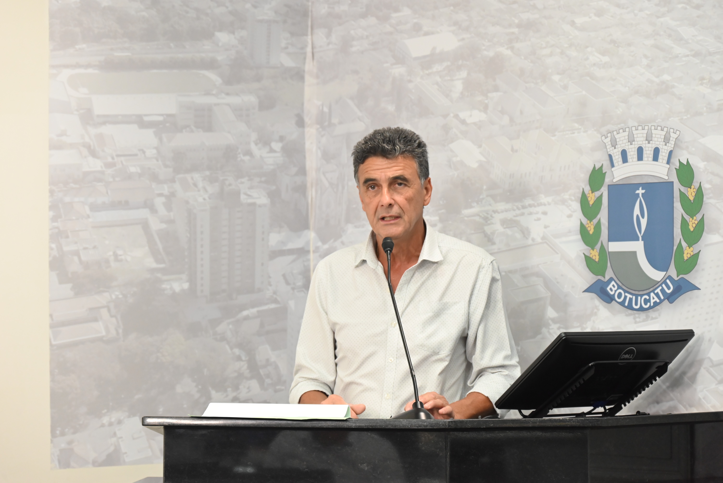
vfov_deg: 11.9
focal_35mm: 115
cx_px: 362
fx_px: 2310
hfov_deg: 17.8
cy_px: 242
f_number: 6.3
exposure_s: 1/100
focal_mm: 115
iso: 3200
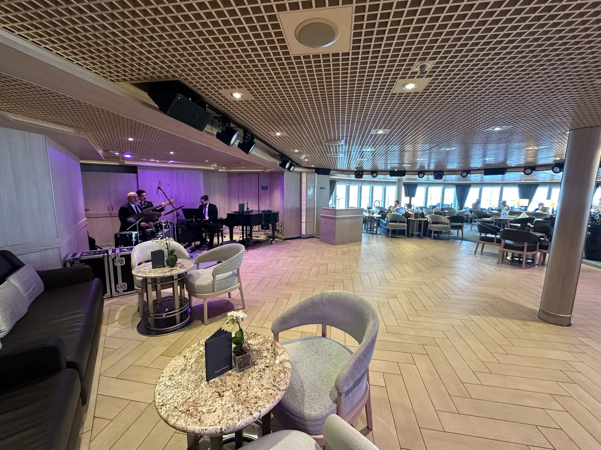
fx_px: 243
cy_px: 225
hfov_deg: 102.1
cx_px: 300
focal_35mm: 14
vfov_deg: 85.7
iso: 200
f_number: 2.2
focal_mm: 2.22
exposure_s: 1/60
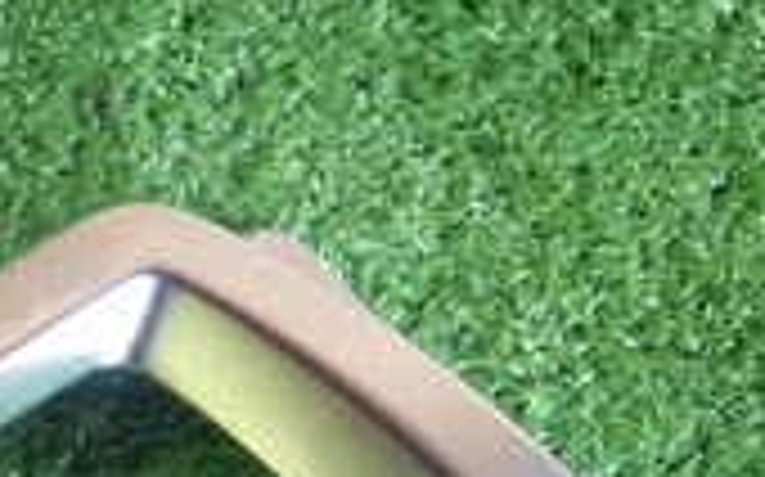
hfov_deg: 16.7
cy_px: 860
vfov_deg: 10.6
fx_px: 2417
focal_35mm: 116
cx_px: -315
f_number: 2.3
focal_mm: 5.5
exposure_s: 1/45
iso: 400
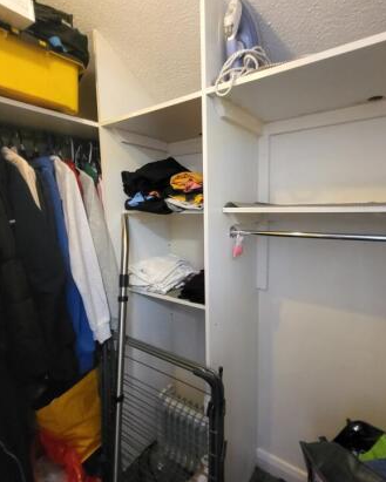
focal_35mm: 18
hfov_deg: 73.7
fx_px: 257
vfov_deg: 86.3
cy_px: 232
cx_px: 208
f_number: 2.2
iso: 640
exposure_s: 1/33
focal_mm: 1.74
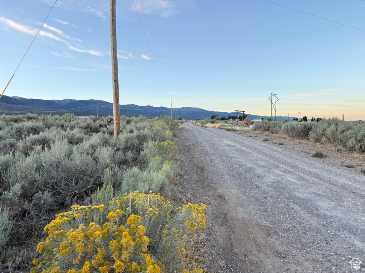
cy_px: 136
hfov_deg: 71.6
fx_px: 253
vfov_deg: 56.8
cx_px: 182
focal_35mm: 24
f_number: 1.78
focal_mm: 6.76
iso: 100
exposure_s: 1/247
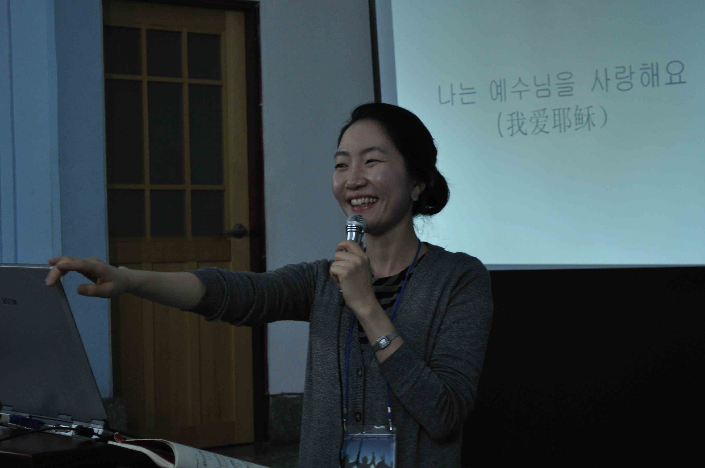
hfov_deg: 28.1
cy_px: 234
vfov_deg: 18.9
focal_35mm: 72
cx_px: 352
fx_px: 1408
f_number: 6.3
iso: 800
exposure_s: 1/100
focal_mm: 48
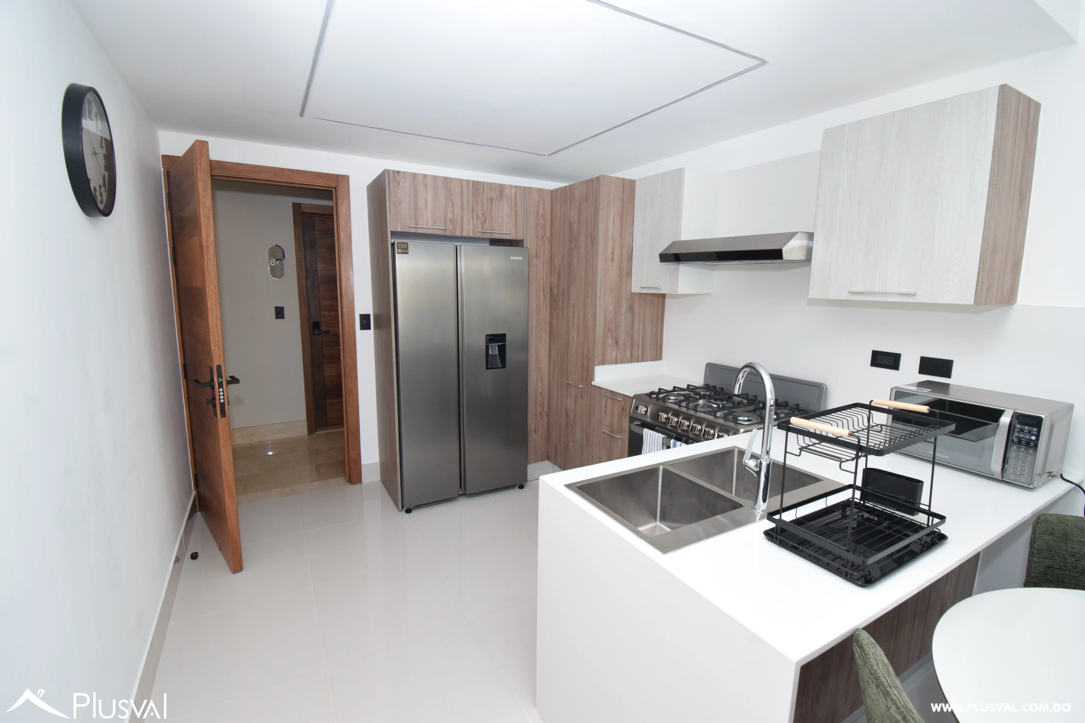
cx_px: 542
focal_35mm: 15
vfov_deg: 77.3
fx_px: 452
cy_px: 362
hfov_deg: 100.4
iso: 800
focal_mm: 10
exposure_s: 1/160
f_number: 9
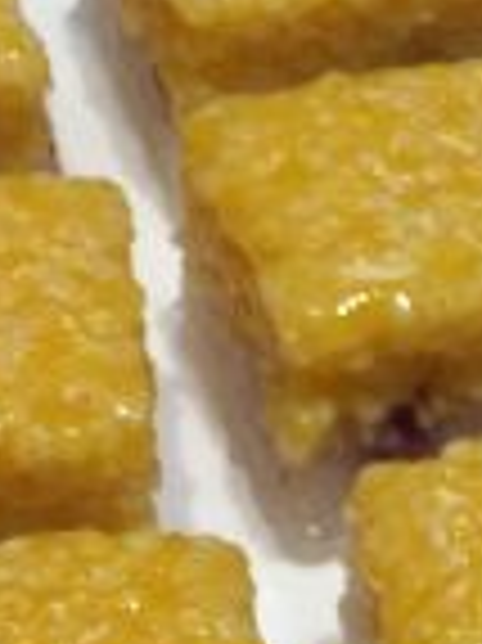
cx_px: 655
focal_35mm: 142
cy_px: 1063
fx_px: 2640
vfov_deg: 12.9
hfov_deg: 10.2
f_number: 2.2
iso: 32
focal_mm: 4.15
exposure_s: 1/50
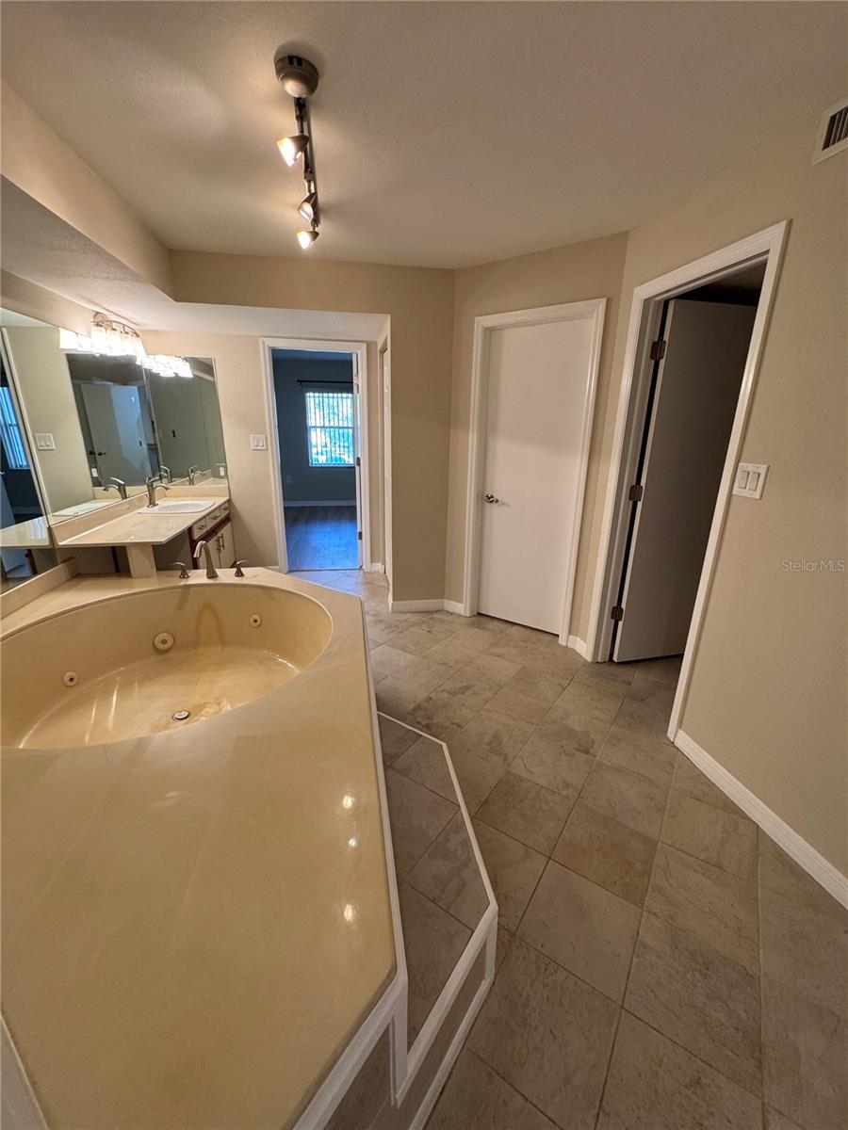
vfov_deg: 102.1
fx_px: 457
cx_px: 424
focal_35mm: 14
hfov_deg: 85.7
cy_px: 565
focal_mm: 2.22
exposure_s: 1/60
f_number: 2.2
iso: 200
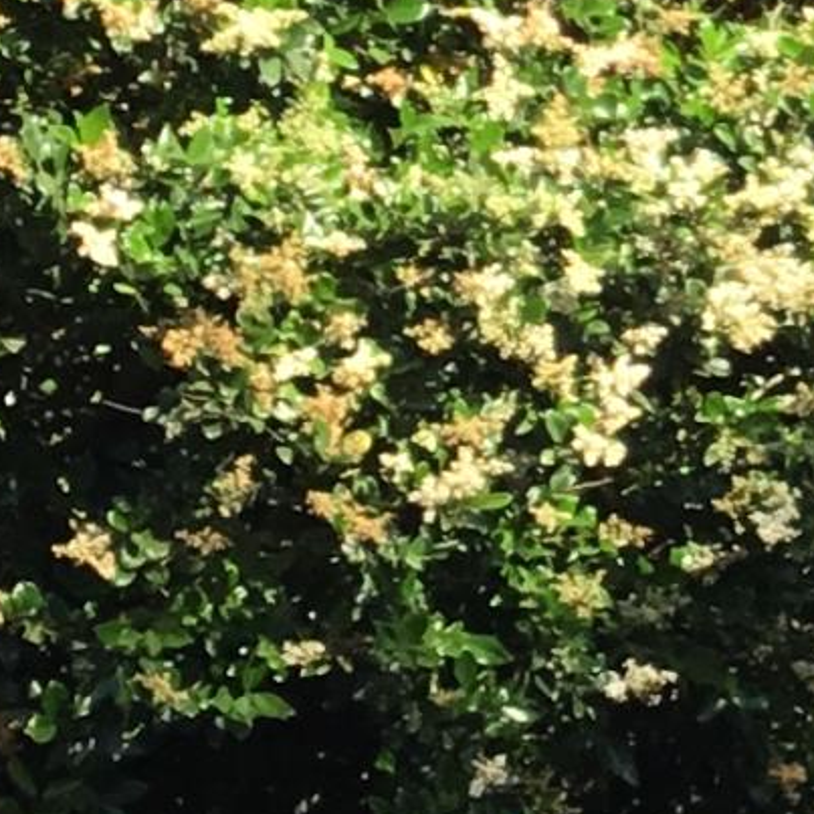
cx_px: 1448
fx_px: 5427
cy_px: 77
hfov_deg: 8.3
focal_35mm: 204
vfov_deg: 8.5
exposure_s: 1/395
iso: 25
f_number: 2.4
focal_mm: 3.3
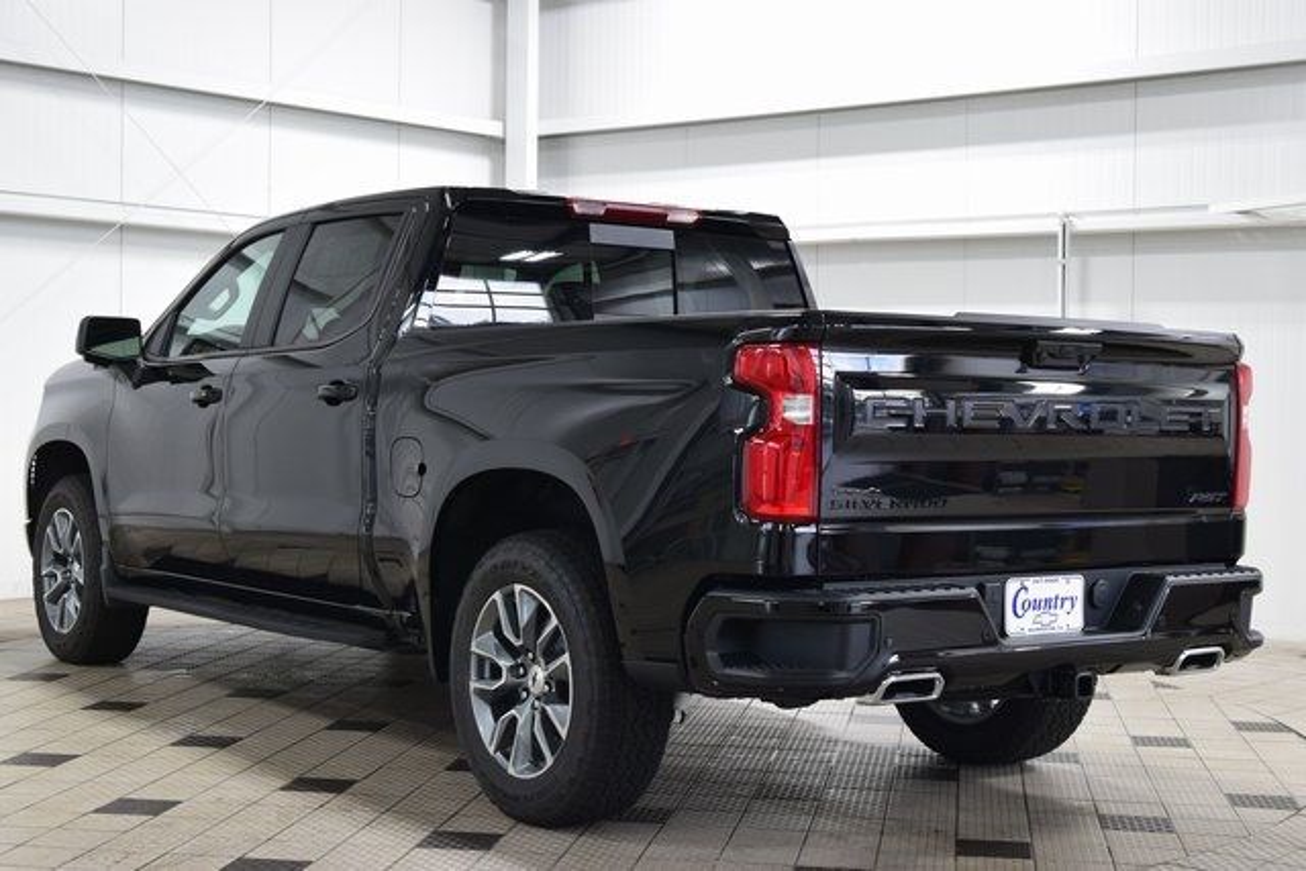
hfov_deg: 36.9
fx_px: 1959
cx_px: 653
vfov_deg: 25.1
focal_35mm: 54
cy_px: 436
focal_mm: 36
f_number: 6.3
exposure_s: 1/15
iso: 720
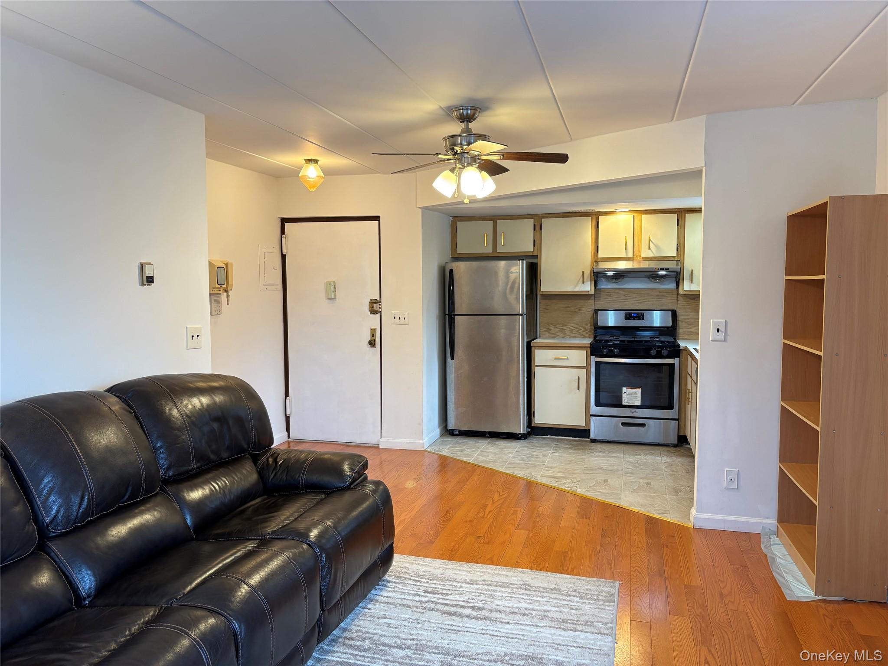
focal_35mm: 26
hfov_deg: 67.3
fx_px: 667
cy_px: 333
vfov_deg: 53.1
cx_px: 444
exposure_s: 1/60
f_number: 1.6
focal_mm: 5.96
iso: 100
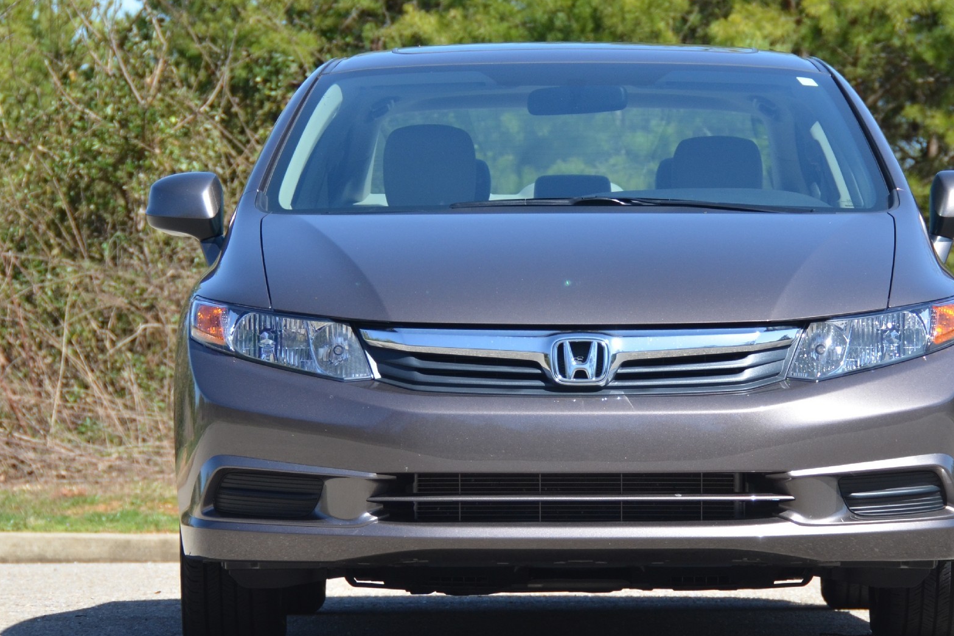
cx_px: 571
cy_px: 285
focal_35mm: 227
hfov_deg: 9.1
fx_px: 6009
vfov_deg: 6.1
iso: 400
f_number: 5.3
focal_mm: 95
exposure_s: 1/1000
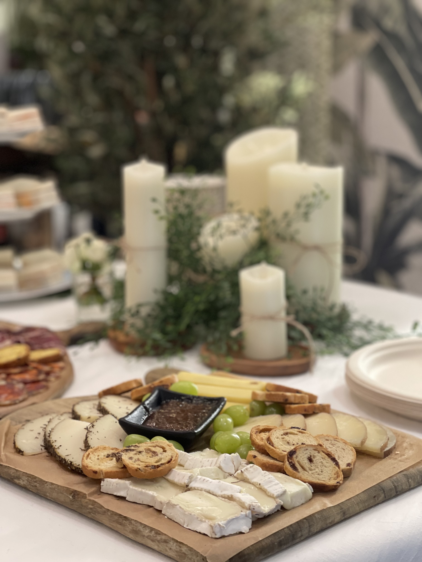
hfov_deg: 22.9
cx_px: 211
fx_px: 1040
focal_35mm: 64
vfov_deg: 30.3
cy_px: 281
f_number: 2.2
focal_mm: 7.5
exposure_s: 1/33
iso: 125
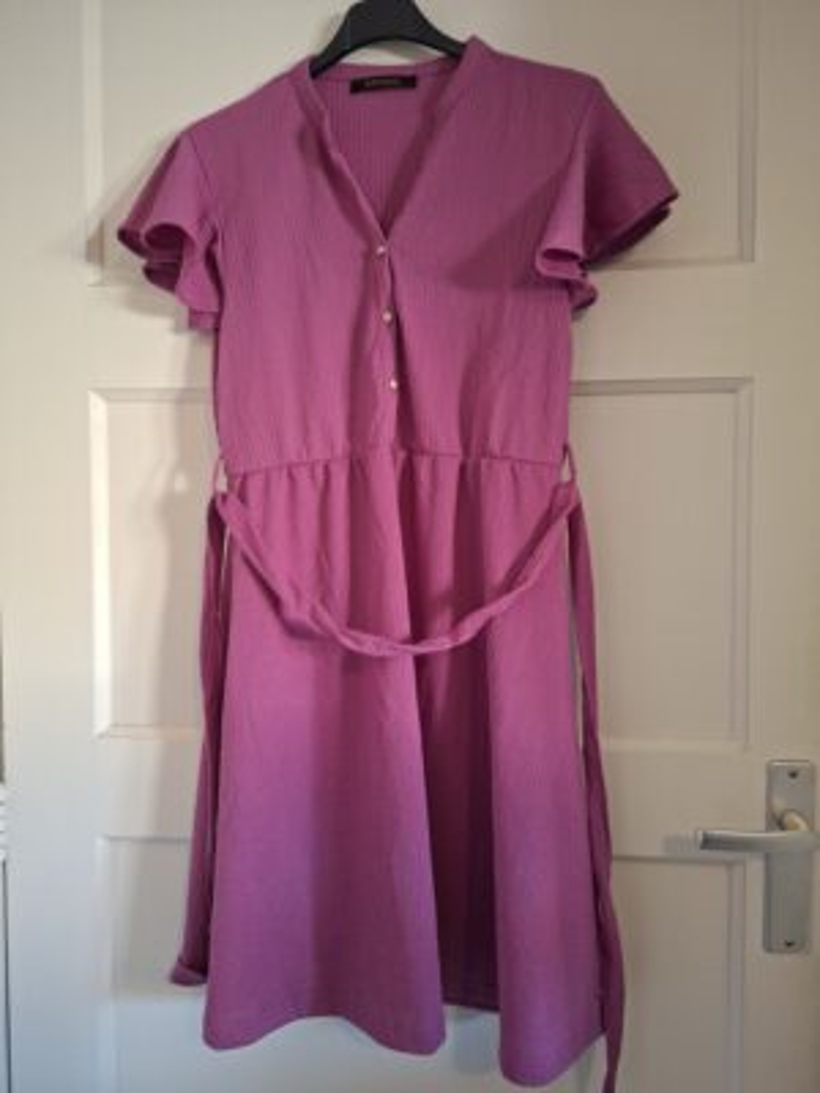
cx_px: 410
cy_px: 546
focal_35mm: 23
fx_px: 726
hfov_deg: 58.9
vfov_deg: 73.9
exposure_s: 1/30
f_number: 1.8
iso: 400
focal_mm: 5.54
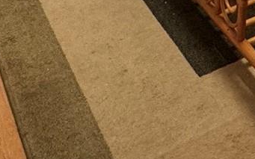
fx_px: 618
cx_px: 373
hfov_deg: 20.3
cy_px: -314
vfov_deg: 10.5
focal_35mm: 89
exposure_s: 1/60
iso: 200
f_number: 2.2
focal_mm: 2.22
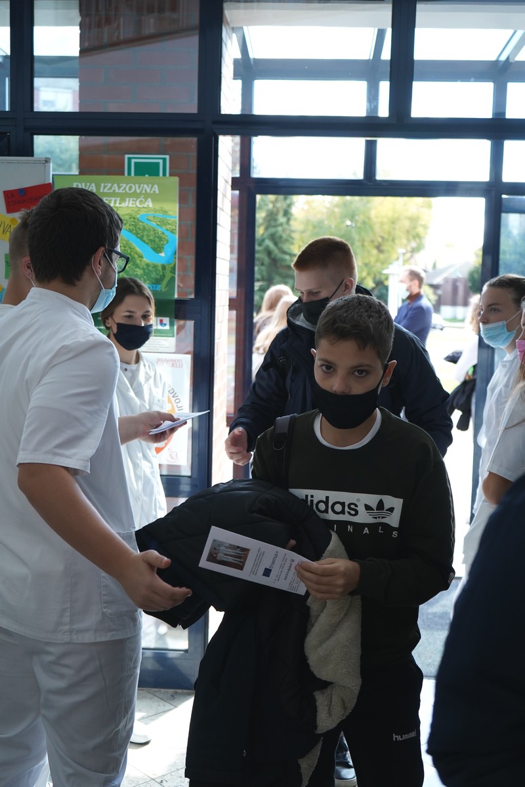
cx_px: 262
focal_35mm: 43
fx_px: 941
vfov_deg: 45.4
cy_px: 394
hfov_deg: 31.2
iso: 1250
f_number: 4.5
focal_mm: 43
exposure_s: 1/500
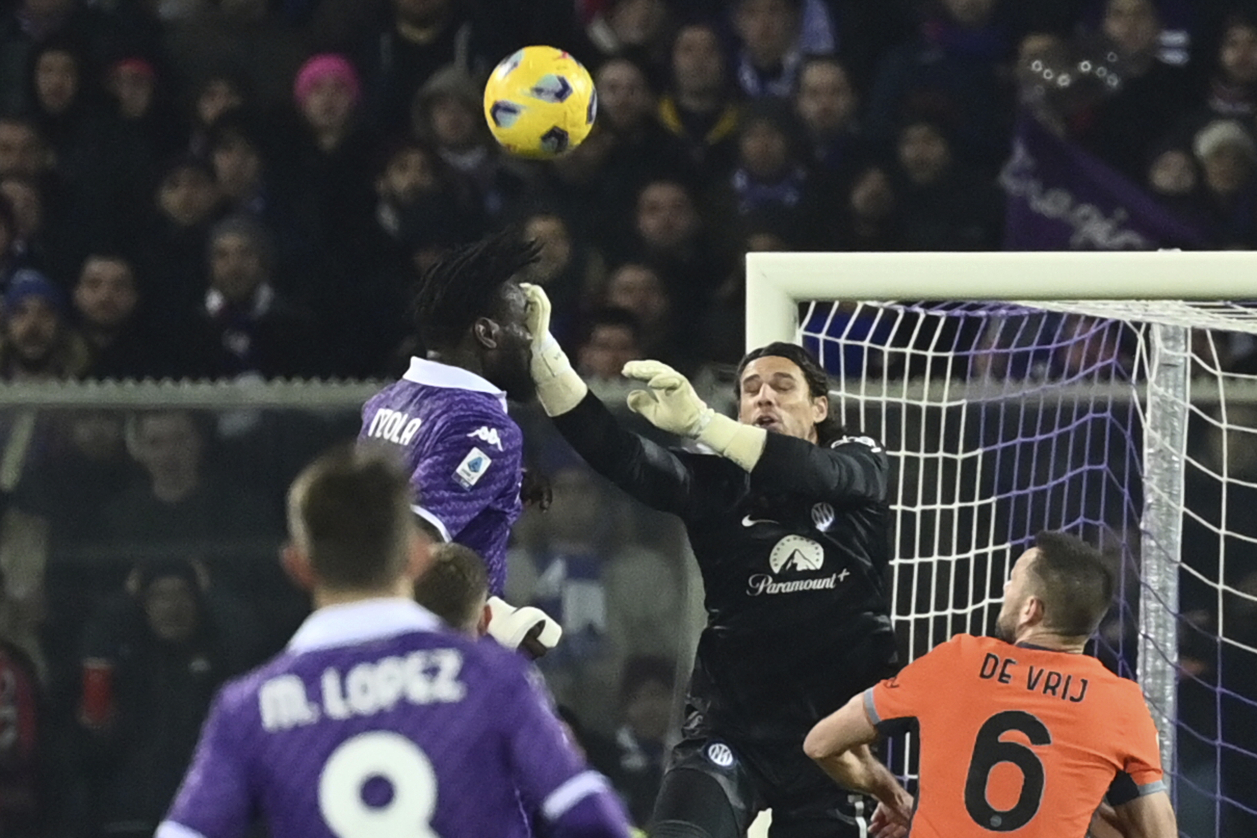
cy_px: 419
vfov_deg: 4.0
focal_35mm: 340
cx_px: 628
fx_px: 11871
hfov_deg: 6.1
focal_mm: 340
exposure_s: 1/1600
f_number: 4
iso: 2000
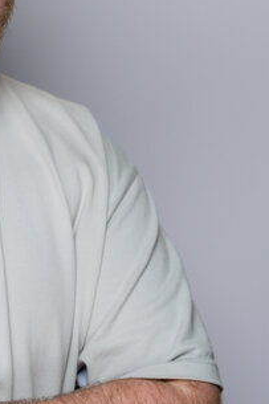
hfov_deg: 7.2
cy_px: 111
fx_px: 2121
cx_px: -64
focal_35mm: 189
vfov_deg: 10.9
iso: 250
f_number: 3.5
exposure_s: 1/2000
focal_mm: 72
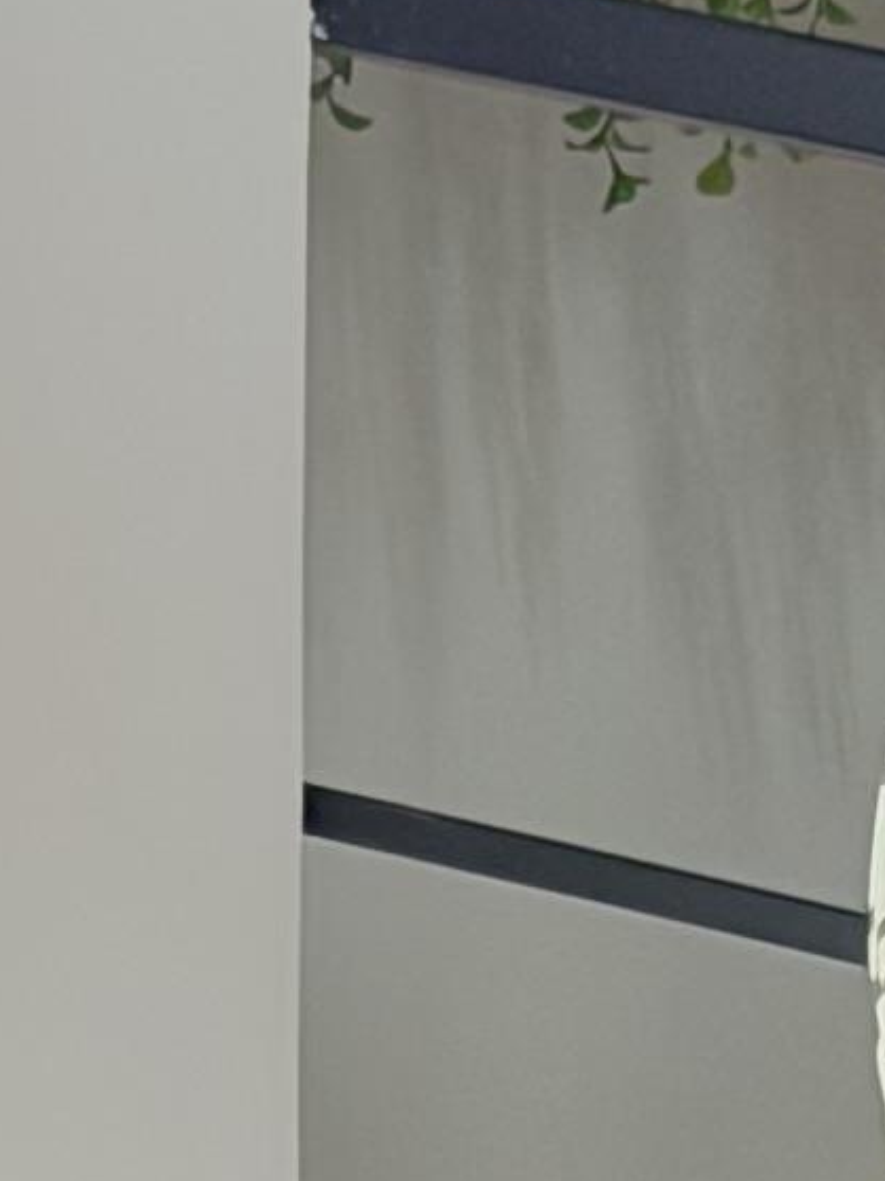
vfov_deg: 5.5
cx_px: 1222
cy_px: 3156
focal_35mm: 347
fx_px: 11838
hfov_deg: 4.3
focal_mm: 6.76
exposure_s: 1/100
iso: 64
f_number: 1.78
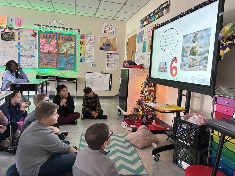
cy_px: 88
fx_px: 177
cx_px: 118
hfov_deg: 67.3
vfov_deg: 53.1
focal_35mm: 26
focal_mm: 5.7
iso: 400
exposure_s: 1/36
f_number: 1.5
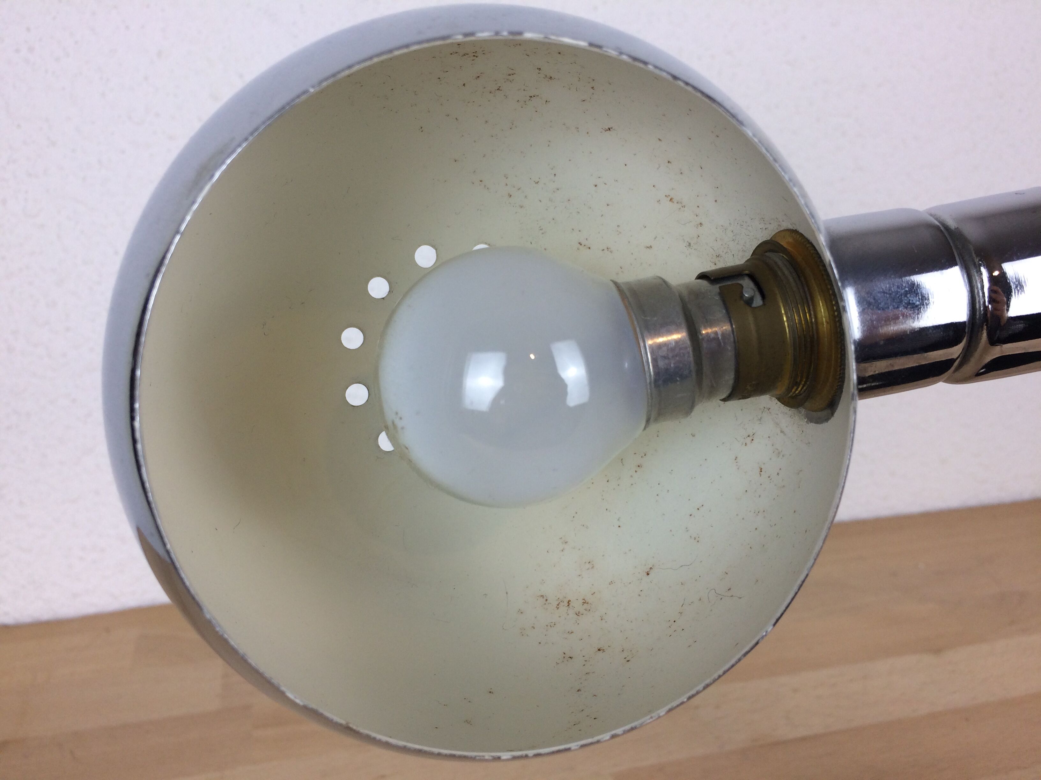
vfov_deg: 48.2
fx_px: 872
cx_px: 520
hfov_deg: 61.7
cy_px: 390
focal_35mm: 29
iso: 50
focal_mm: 4.15
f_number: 2.2
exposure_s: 1/100
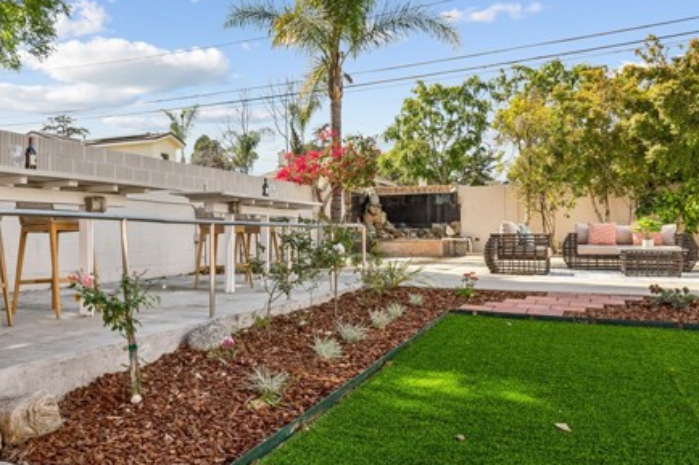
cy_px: 246
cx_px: 222
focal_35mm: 31
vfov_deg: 41.9
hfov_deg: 58.2
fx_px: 607
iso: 100
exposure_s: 1/15
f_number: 22
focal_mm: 21.2
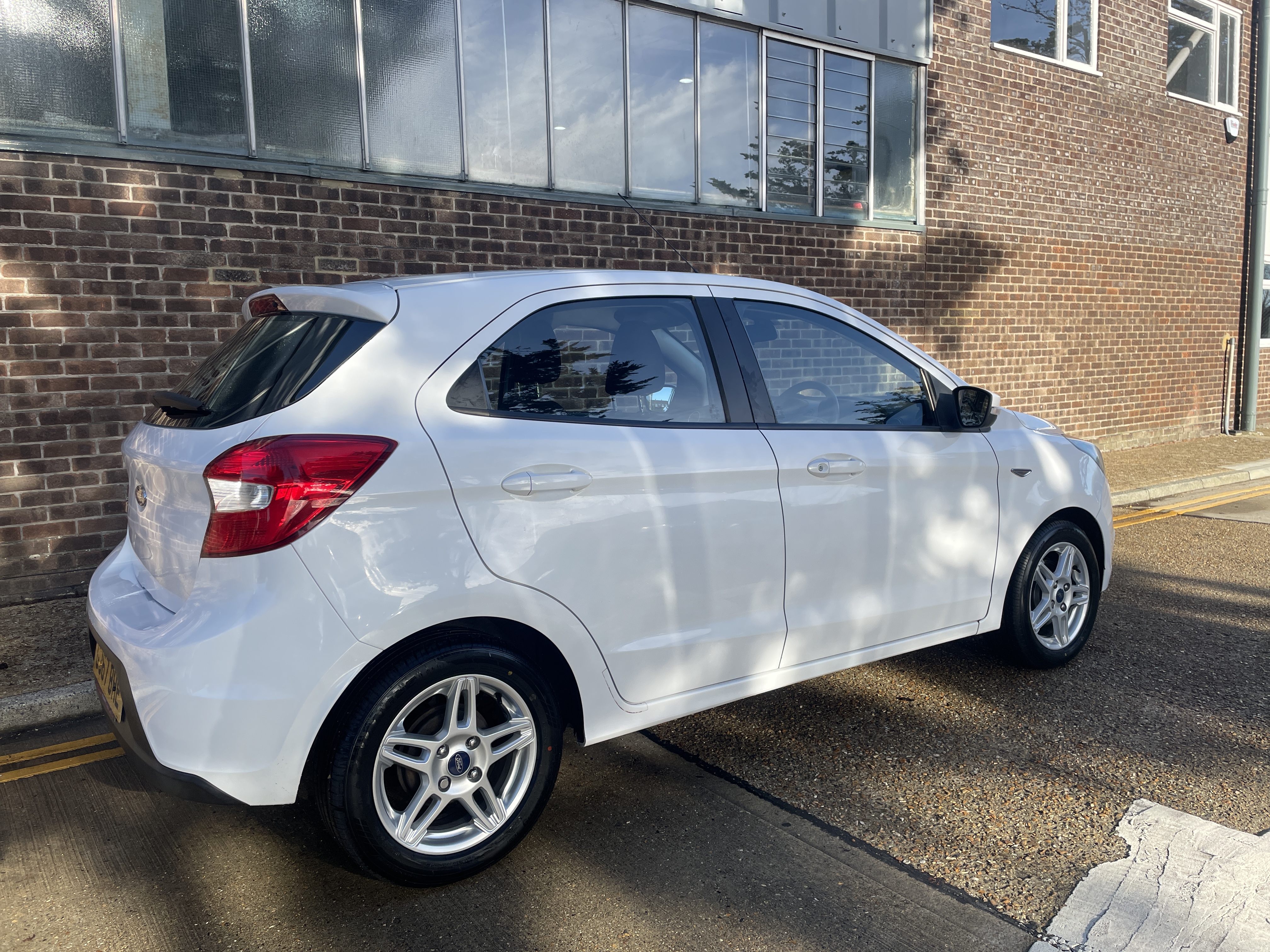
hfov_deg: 67.3
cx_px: 635
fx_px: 954
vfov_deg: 53.1
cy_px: 476
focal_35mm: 26
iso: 32
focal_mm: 4.2
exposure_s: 1/1159
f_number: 1.6
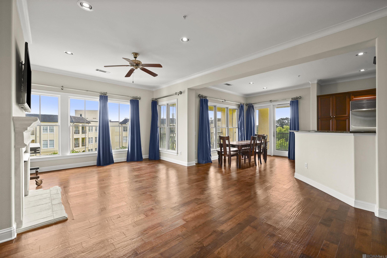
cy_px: 129
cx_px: 194
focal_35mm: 15
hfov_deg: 100.4
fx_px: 161
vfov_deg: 77.2
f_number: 10
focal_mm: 15
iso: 200
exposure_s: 1/10
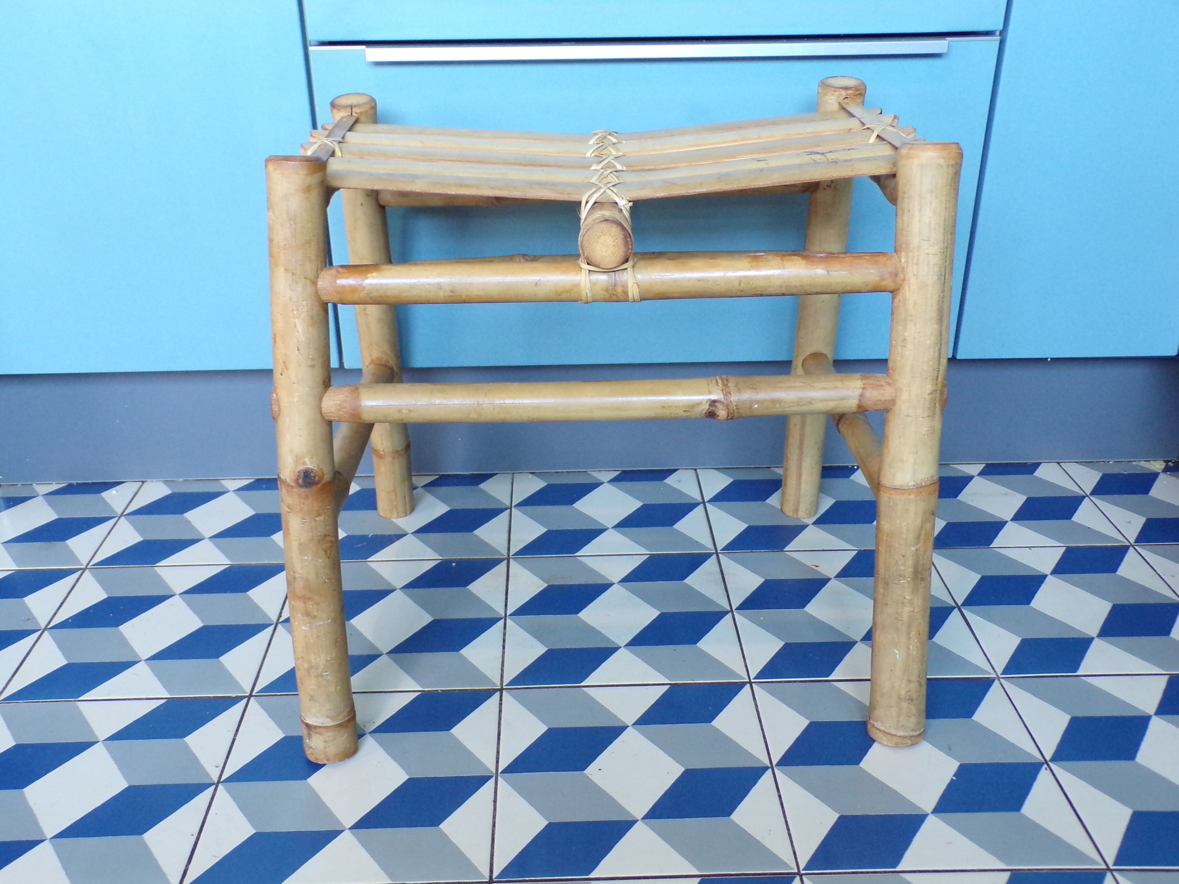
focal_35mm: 32
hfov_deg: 56.8
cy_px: 442
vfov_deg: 44.2
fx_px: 1090
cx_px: 590
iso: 341
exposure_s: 1/17
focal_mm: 5.8
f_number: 3.2
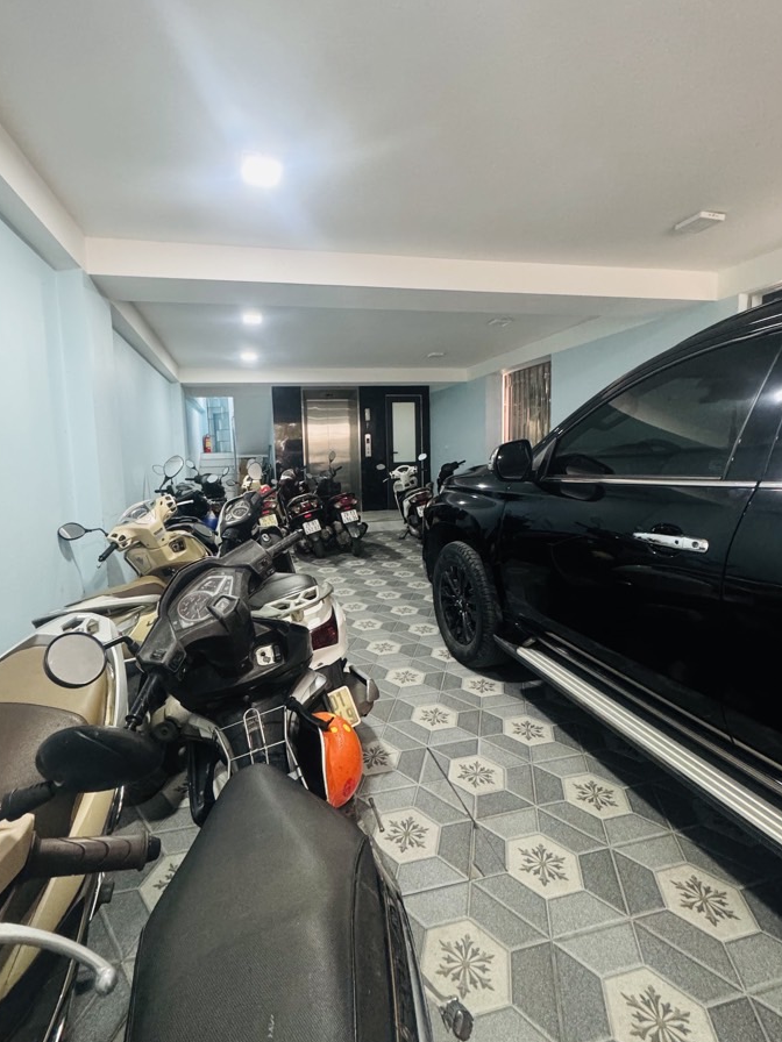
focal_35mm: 16
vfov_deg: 94.5
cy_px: 501
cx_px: 346
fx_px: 482
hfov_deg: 77.8
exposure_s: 1/50
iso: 800
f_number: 2.2
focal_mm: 2.22
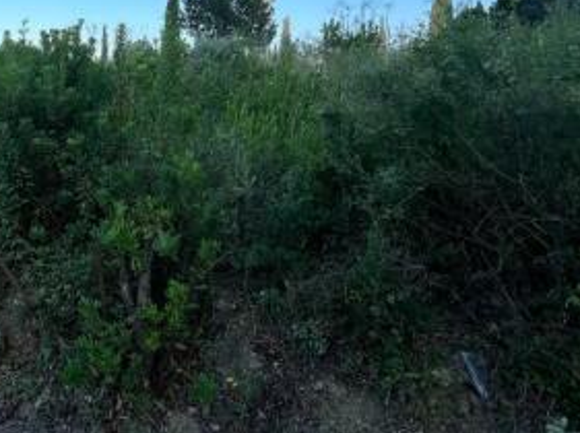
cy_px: 94
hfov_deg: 59.7
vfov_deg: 48.7
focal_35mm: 27
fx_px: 452
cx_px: 108
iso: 32
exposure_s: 1/633
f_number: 1.8
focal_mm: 1.57
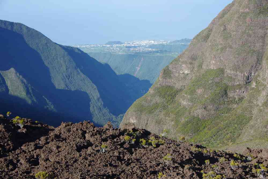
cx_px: 134
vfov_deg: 18.9
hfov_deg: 28.1
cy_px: 90
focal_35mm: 72
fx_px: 536
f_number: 9
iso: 200
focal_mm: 47.5
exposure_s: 1/80
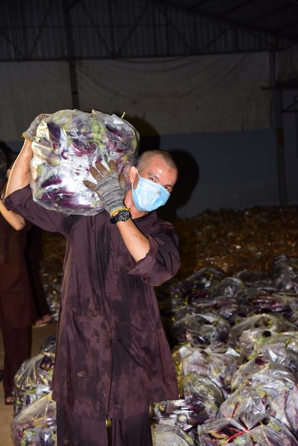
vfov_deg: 30.9
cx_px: 149
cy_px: 223
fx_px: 806
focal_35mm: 65
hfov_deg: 20.9
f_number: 5.6
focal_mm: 65
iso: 1250
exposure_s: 1/160
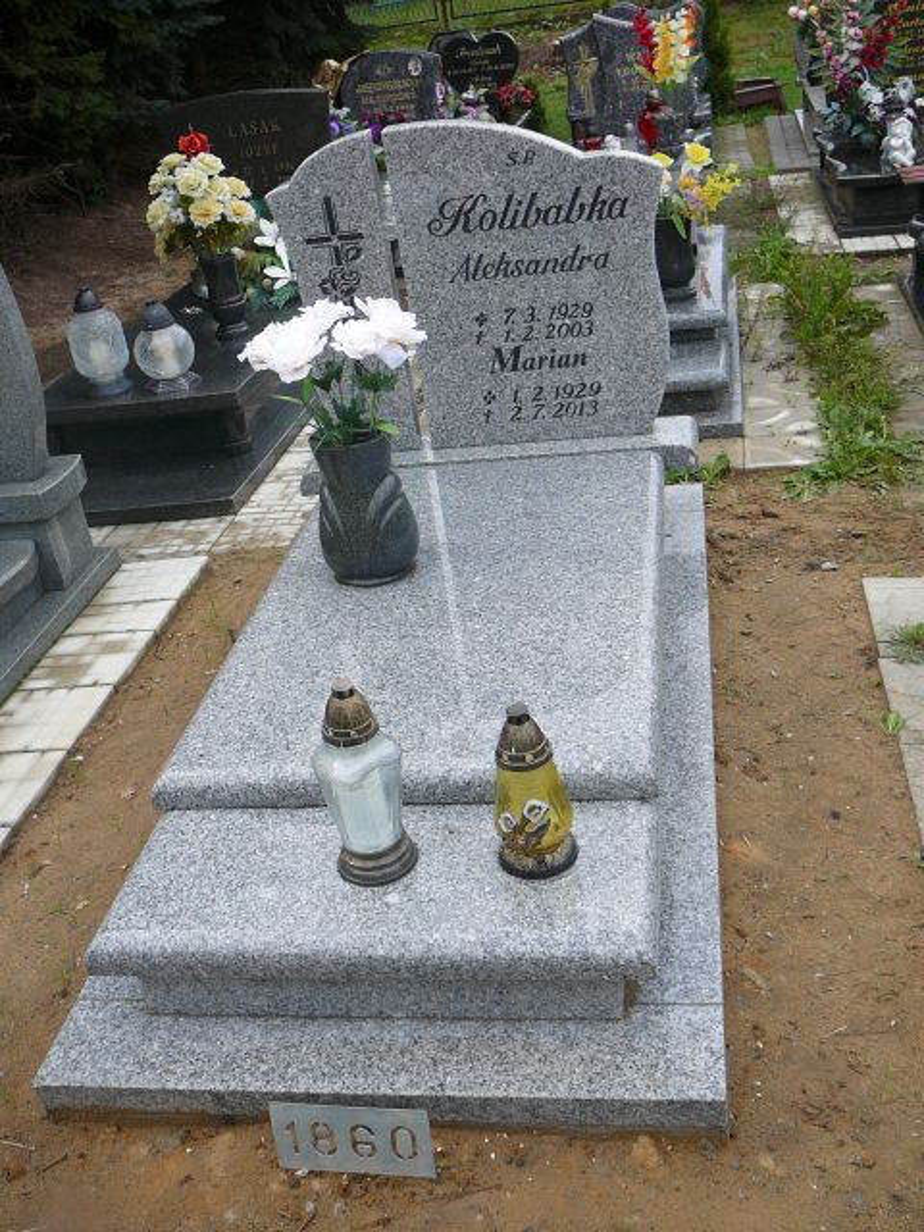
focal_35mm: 35
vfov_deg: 52.6
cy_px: 616
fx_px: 1246
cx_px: 462
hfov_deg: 40.7
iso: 80
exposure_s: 1/320
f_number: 2.8
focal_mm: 5.2
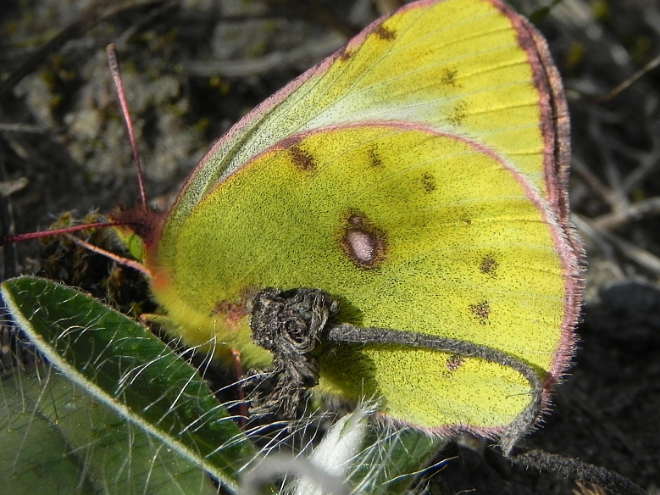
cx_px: 297
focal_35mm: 138
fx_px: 2631
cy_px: 230
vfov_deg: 10.7
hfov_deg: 14.3
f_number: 8
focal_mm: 18.8
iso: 160
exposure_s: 1/498
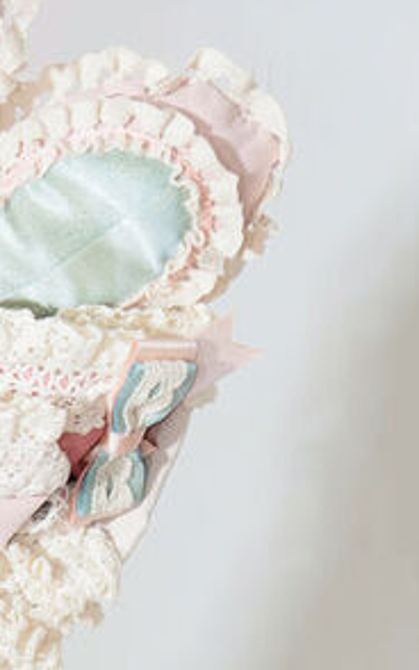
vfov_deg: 4.6
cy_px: 1207
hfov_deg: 2.9
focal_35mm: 448
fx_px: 8177
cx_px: -558
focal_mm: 82
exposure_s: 1/250
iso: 800
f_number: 3.2
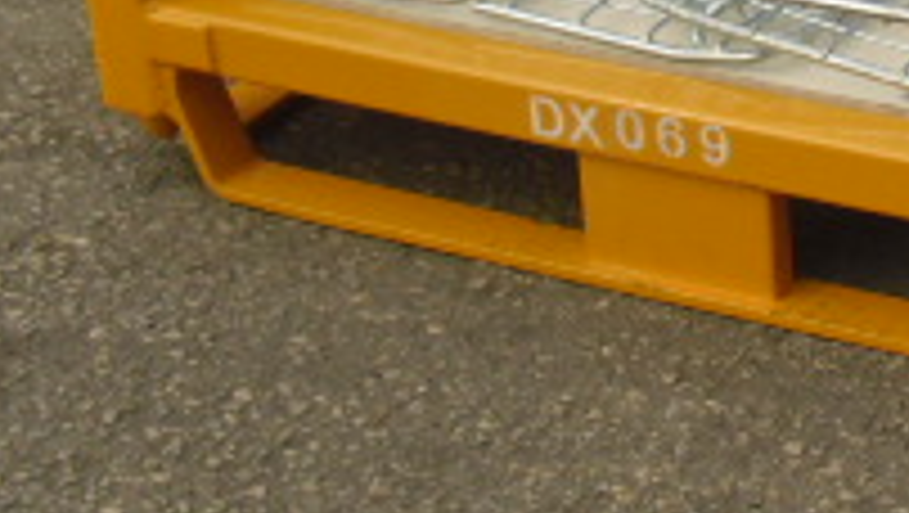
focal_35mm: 124
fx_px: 2991
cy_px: -90
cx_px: 1166
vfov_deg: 9.7
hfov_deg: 16.4
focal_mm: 6.3
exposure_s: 1/200
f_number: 7.8
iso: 80
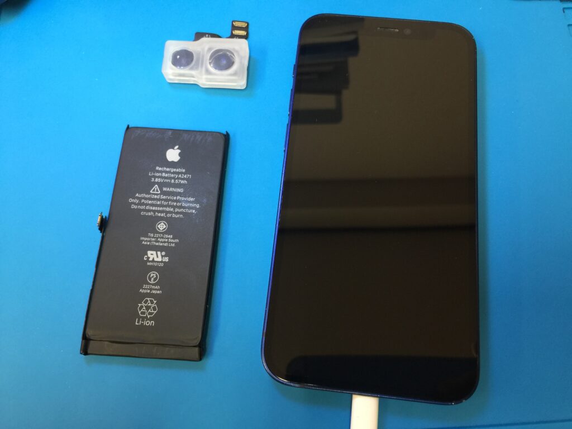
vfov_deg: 48.2
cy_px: 214
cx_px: 286
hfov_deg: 61.7
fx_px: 479
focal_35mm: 29
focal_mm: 4.15
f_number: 2.2
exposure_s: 1/17
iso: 50
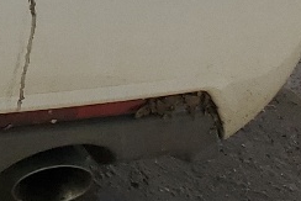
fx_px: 1481
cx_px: -561
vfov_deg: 6.9
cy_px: -411
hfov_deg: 9.5
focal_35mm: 177
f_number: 1.5
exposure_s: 1/10000
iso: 50
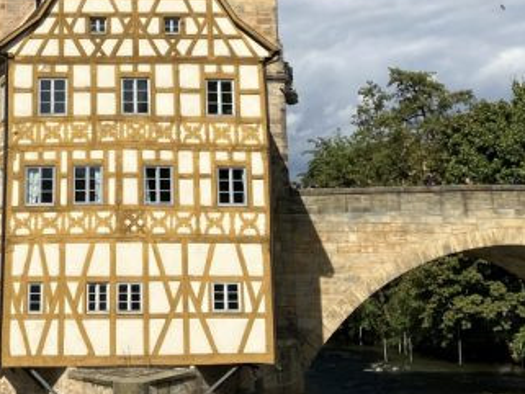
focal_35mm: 67
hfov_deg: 28.4
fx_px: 1017
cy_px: 5
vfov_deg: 21.2
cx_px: 113
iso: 32
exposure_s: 1/3436
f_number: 1.8
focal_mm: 4
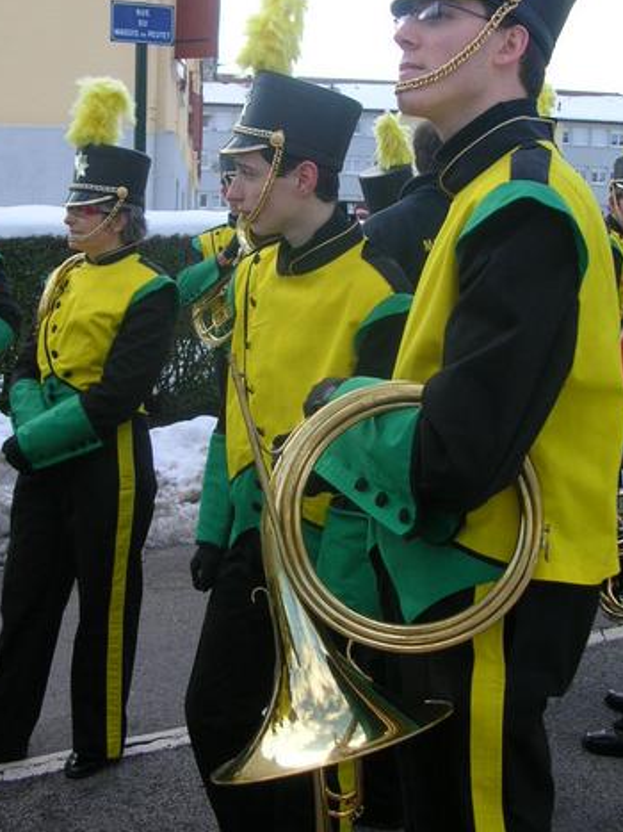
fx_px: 1152
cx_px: 288
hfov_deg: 30.2
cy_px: 349
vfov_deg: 39.6
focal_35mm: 48
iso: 50
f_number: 2.8
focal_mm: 5.8
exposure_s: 1/462
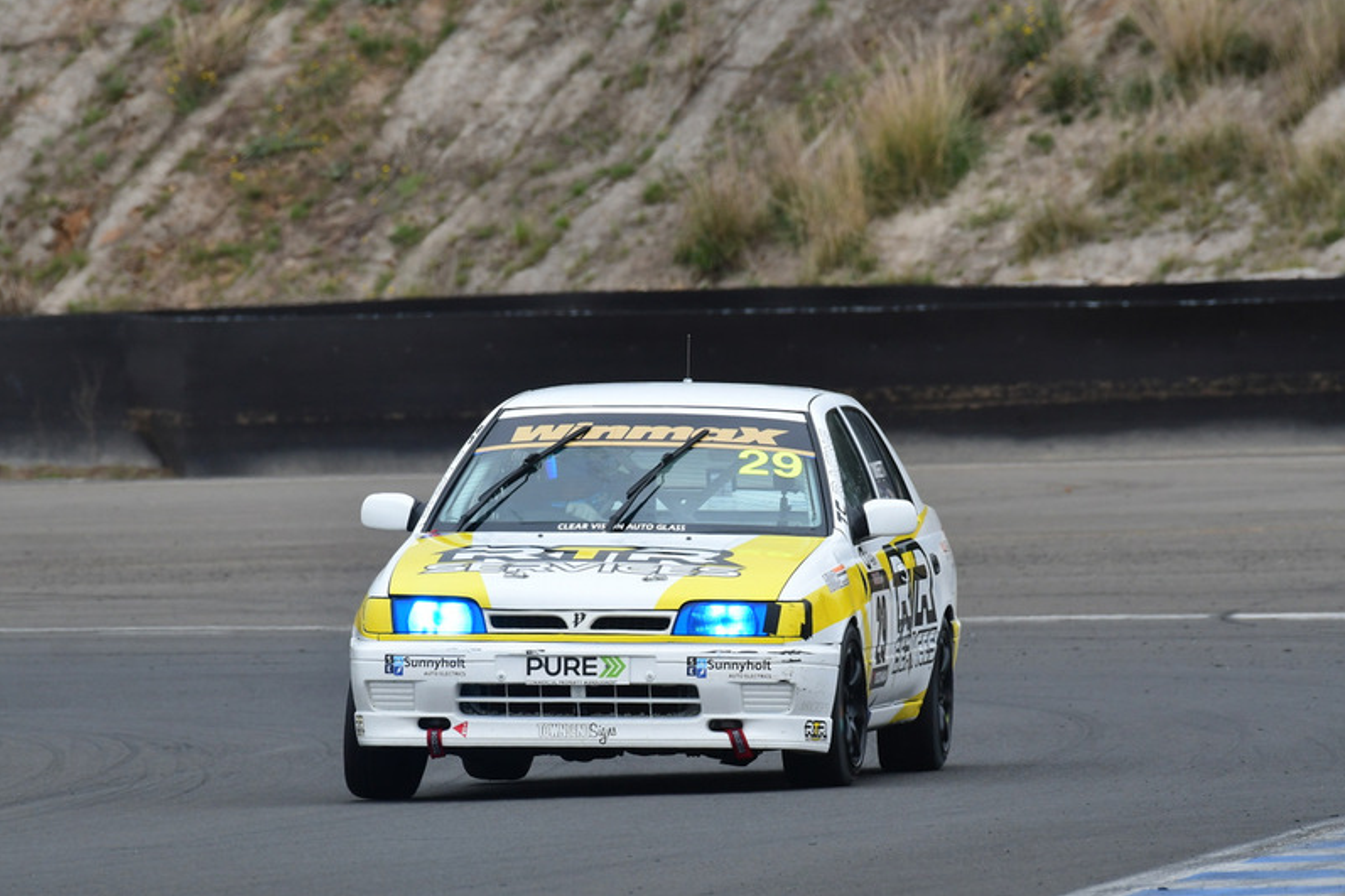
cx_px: 673
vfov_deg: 1.8
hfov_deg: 2.7
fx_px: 28125
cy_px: 447
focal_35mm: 753
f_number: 11
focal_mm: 500
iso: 640
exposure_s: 1/640
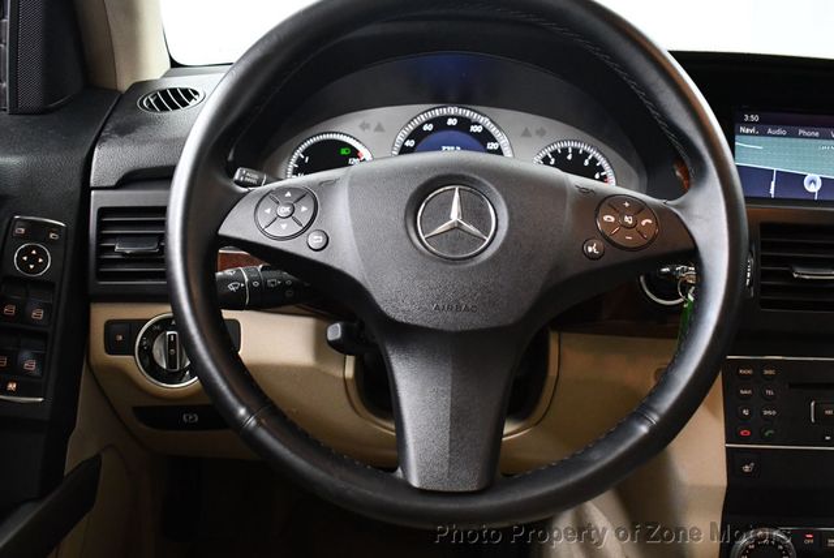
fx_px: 835
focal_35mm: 36
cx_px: 417
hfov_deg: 53.1
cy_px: 279
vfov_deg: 36.9
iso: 3200
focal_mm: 18
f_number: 3.5
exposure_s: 1/80
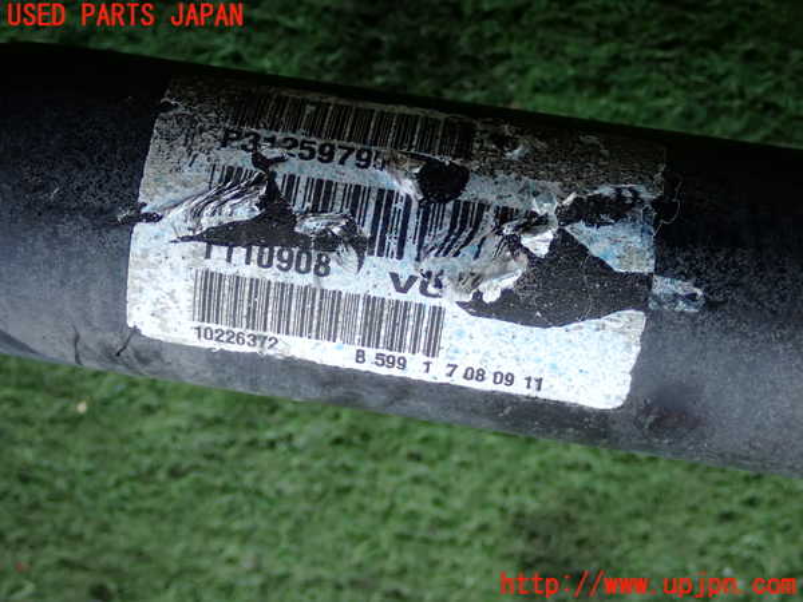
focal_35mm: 67
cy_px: 301
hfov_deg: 29.0
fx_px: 1554
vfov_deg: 21.9
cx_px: 402
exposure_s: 1/125
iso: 160
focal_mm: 11.88
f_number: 3.8
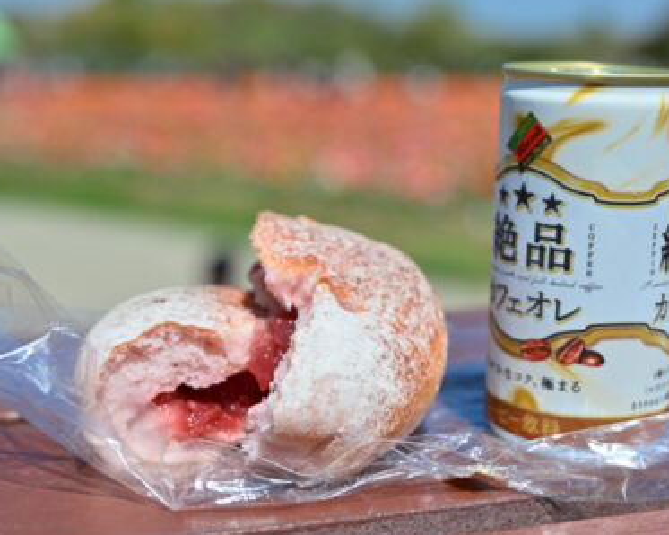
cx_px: 366
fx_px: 1286
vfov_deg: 23.4
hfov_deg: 29.1
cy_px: 192
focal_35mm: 65
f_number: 4
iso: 100
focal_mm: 43
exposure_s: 1/4000
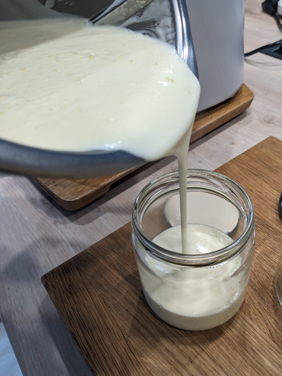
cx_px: 150
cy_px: 188
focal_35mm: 29
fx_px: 315
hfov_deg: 48.2
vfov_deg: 61.7
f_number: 1.73
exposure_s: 1/50
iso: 156
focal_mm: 4.38
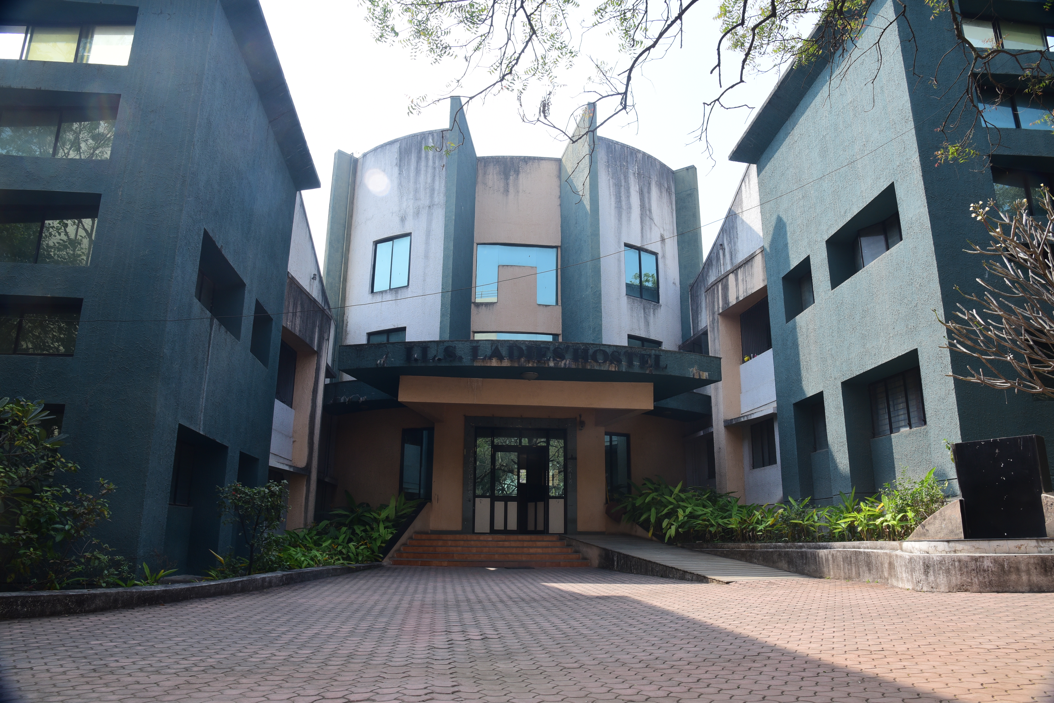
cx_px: 527
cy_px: 352
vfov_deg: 53.2
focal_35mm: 24
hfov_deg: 73.7
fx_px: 703
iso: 320
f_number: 13
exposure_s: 1/160
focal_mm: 24
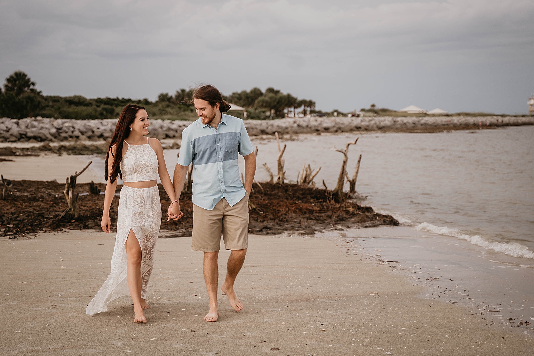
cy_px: 178
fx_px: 905
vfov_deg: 22.3
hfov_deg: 32.9
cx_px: 267
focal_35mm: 61
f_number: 2.8
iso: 100
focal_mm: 61
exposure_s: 1/640
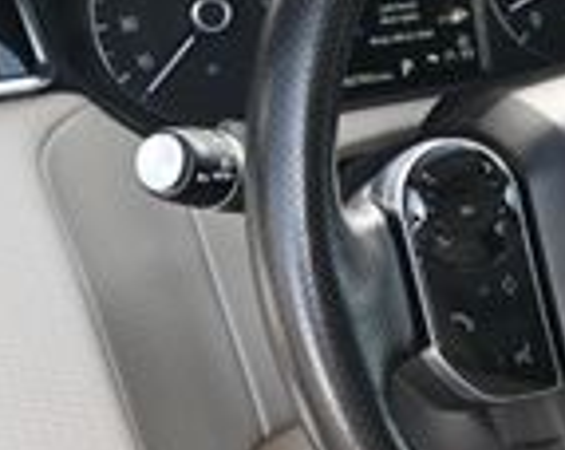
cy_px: 418
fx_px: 2104
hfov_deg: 14.3
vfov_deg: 12.1
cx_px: 842
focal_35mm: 126
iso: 400
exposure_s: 1/250
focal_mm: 20
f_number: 3.8
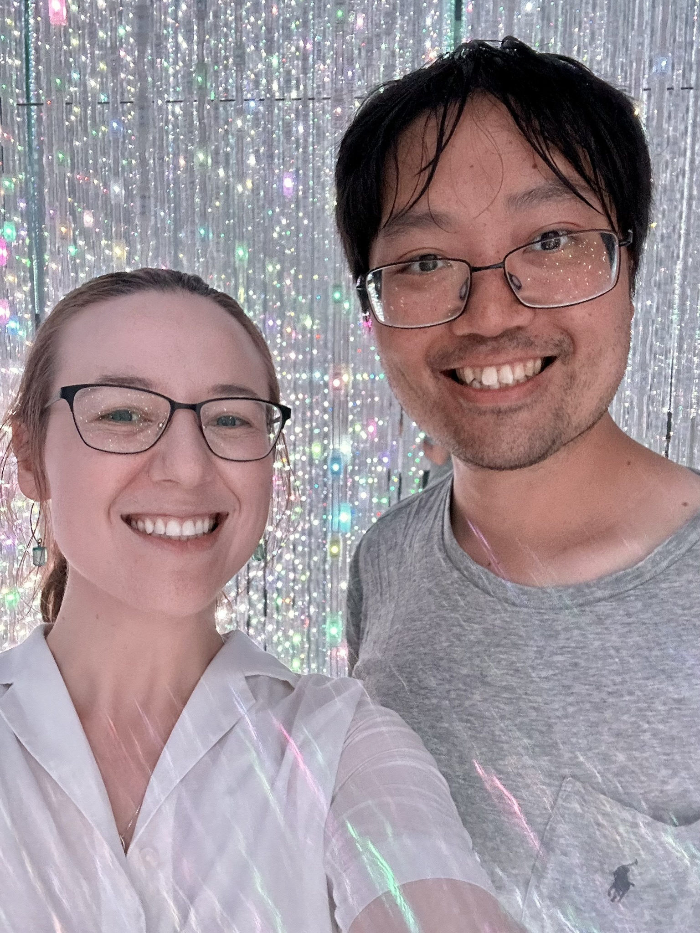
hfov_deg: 46.8
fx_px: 809
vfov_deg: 60.0
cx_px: 350
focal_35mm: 30
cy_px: 466
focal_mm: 2.69
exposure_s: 1/30
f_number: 1.9
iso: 400
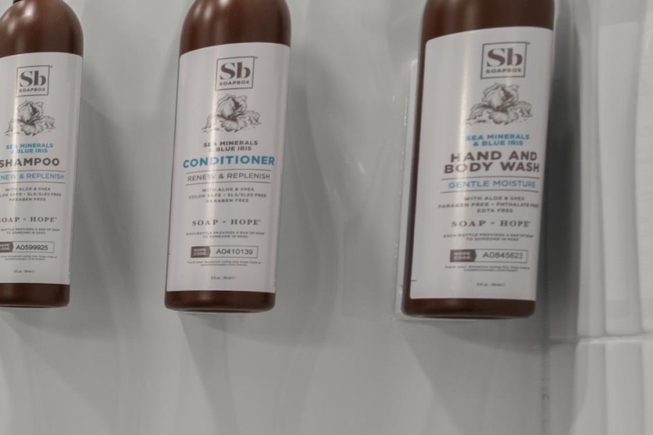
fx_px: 1070
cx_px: -549
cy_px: 350
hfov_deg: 21.2
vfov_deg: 22.7
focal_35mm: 59
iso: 100
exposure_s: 1/4
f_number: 8
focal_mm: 16
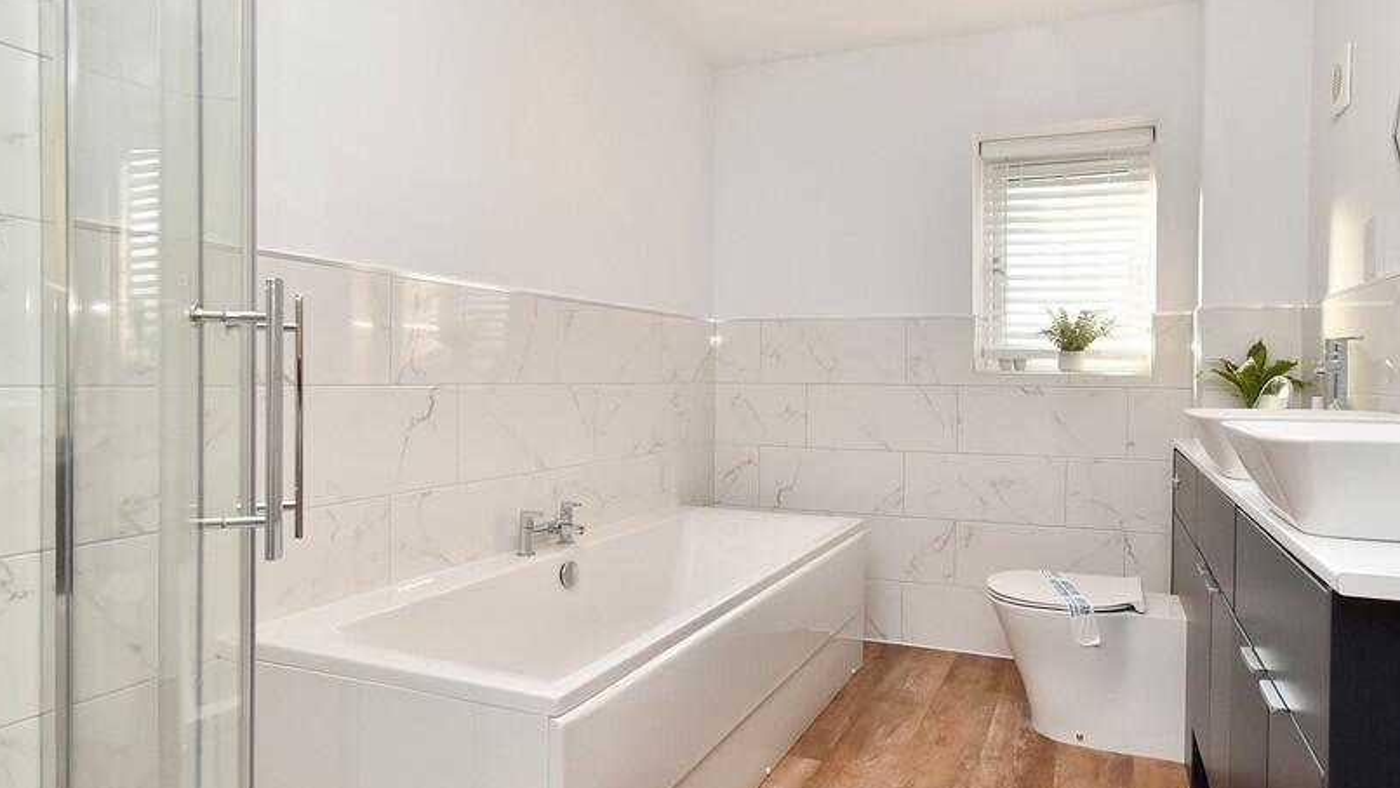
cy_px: 392
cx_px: 816
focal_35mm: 20
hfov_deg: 85.9
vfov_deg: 55.9
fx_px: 743
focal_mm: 10
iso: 800
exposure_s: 1/200
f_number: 10
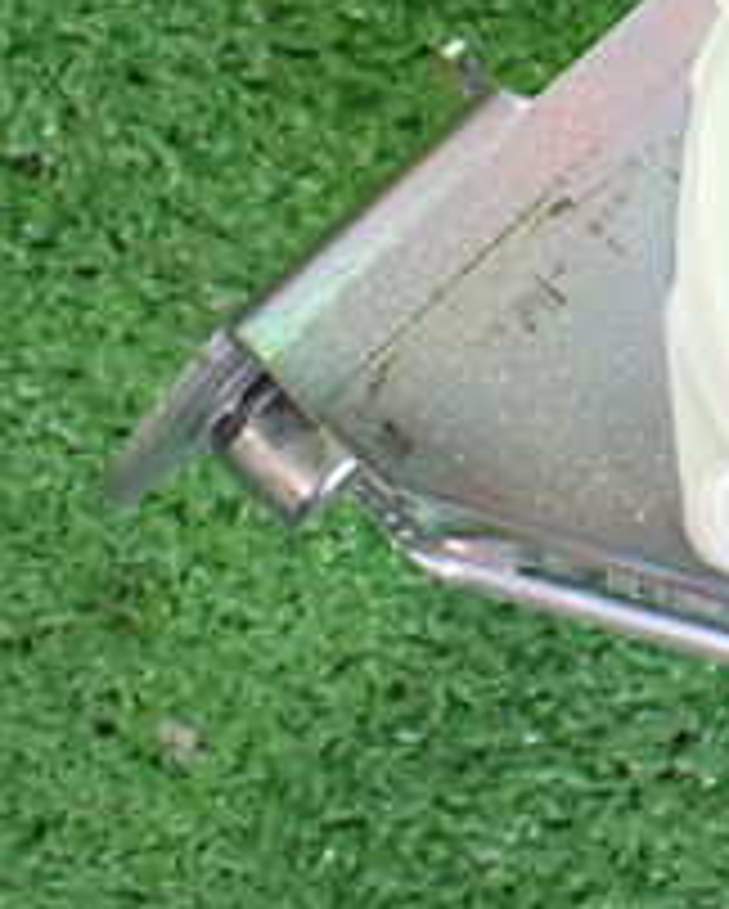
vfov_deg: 21.1
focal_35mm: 87
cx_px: 1058
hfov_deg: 16.3
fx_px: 2343
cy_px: -45
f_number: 2.3
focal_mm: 5.4
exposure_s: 1/50
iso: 800
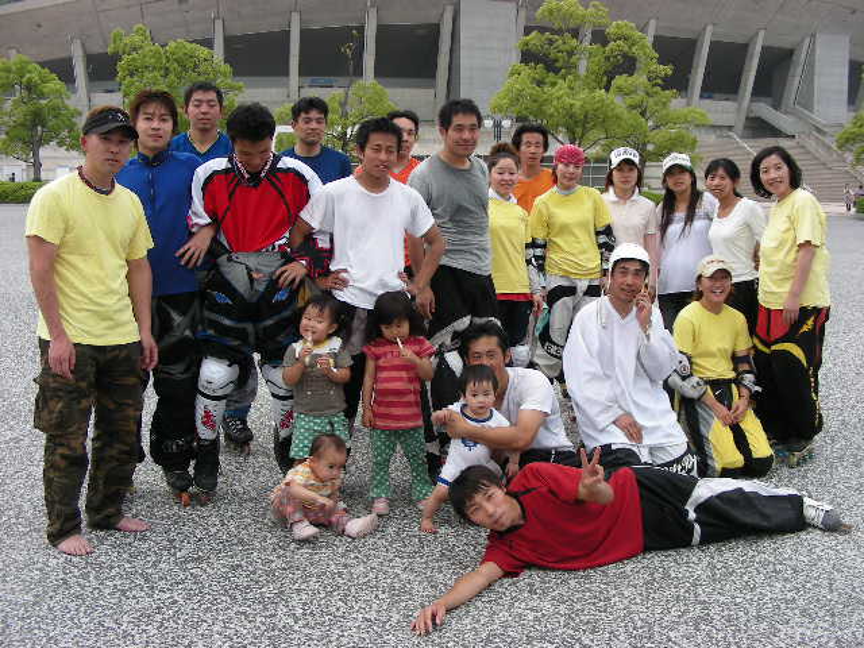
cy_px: 324
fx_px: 948
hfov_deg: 49.0
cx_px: 432
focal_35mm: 38
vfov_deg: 37.7
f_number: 3.5
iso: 50
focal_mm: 6.3
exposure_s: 1/92
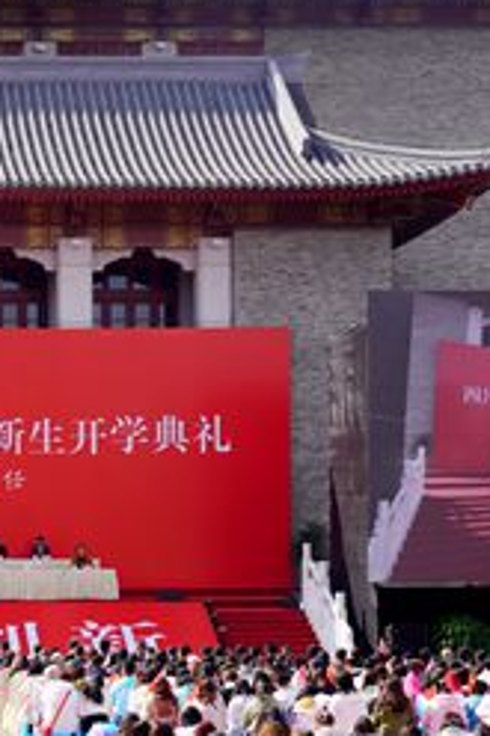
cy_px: 537
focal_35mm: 100
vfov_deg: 20.3
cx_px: -116
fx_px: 2044
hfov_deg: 13.3
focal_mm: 31
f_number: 9
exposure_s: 1/125
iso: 100
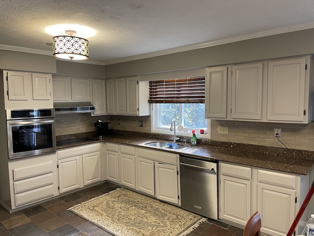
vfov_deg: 54.9
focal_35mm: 25
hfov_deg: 69.4
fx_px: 227
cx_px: 157
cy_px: 118
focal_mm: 5.1
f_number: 1.6
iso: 250
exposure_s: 1/60
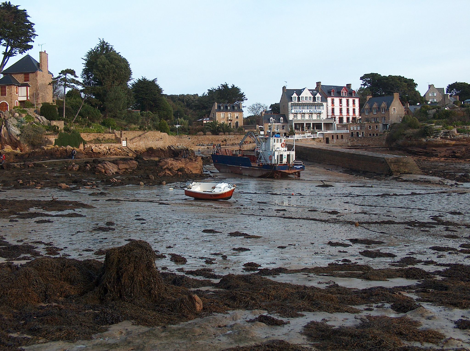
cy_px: 176
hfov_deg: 43.0
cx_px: 235
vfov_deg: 32.8
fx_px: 597
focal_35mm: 44
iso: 100
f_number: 4.8
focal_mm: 8.96
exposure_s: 1/301
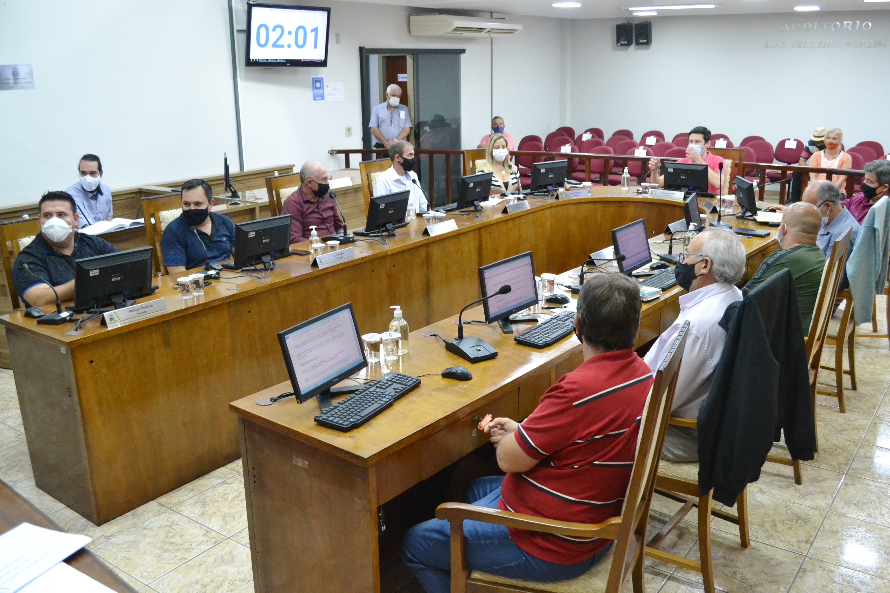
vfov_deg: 40.0
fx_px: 816
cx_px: 445
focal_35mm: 33
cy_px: 296
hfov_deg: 57.2
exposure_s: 1/100
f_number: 5
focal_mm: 22
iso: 3200
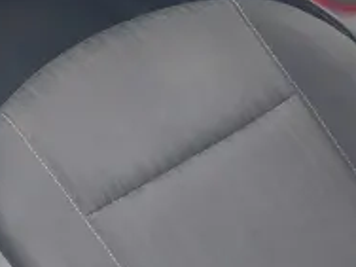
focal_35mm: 102
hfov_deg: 18.5
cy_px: -62
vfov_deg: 14.0
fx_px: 1049
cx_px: -36
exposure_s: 1/50
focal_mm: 4.6
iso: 320
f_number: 1.8
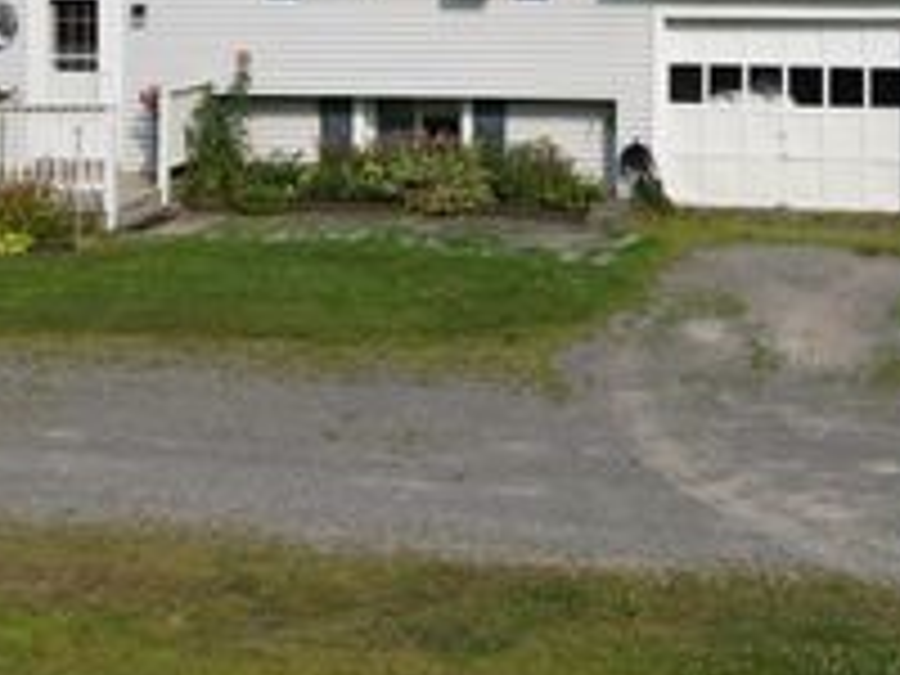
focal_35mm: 60
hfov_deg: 32.0
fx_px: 1560
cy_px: -52
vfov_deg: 23.1
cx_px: 580
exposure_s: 1/4000
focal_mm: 6.72
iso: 110
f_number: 1.7
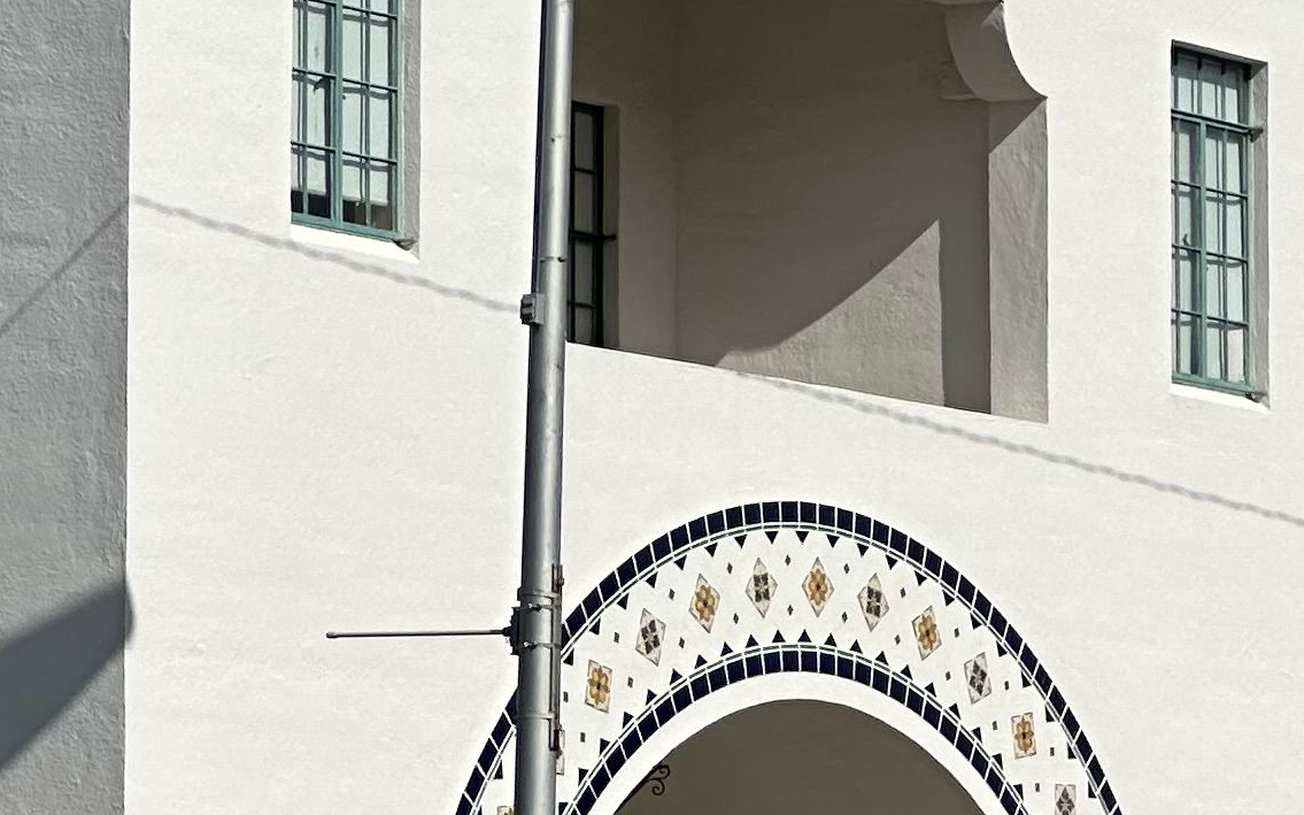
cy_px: 512
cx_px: 1350
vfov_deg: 4.5
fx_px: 10305
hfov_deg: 7.2
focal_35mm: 290
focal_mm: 9
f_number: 2.8
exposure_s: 1/2732
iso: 32
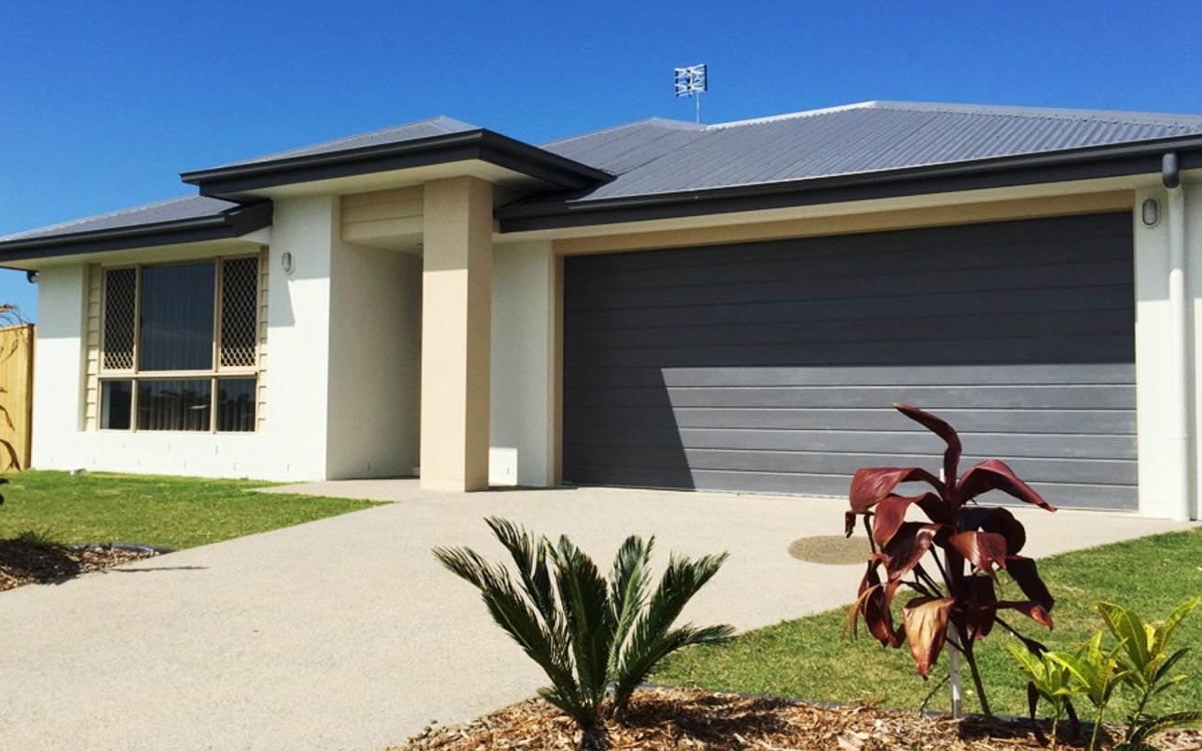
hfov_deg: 55.2
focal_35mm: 35
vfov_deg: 36.3
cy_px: 350
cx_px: 540
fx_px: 1146
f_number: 2.2
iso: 32
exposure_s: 1/3300
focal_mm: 4.15
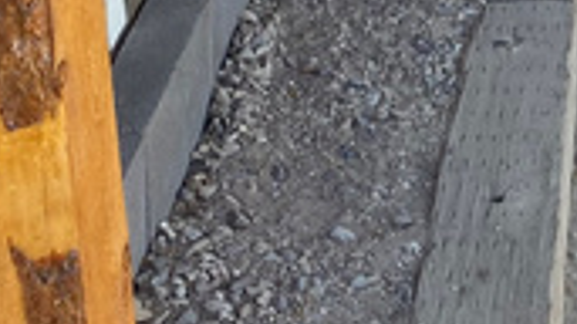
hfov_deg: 16.0
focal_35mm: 127
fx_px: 1942
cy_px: -415
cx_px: 763
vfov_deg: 8.8
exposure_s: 1/170
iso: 32
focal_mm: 4.25
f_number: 1.8
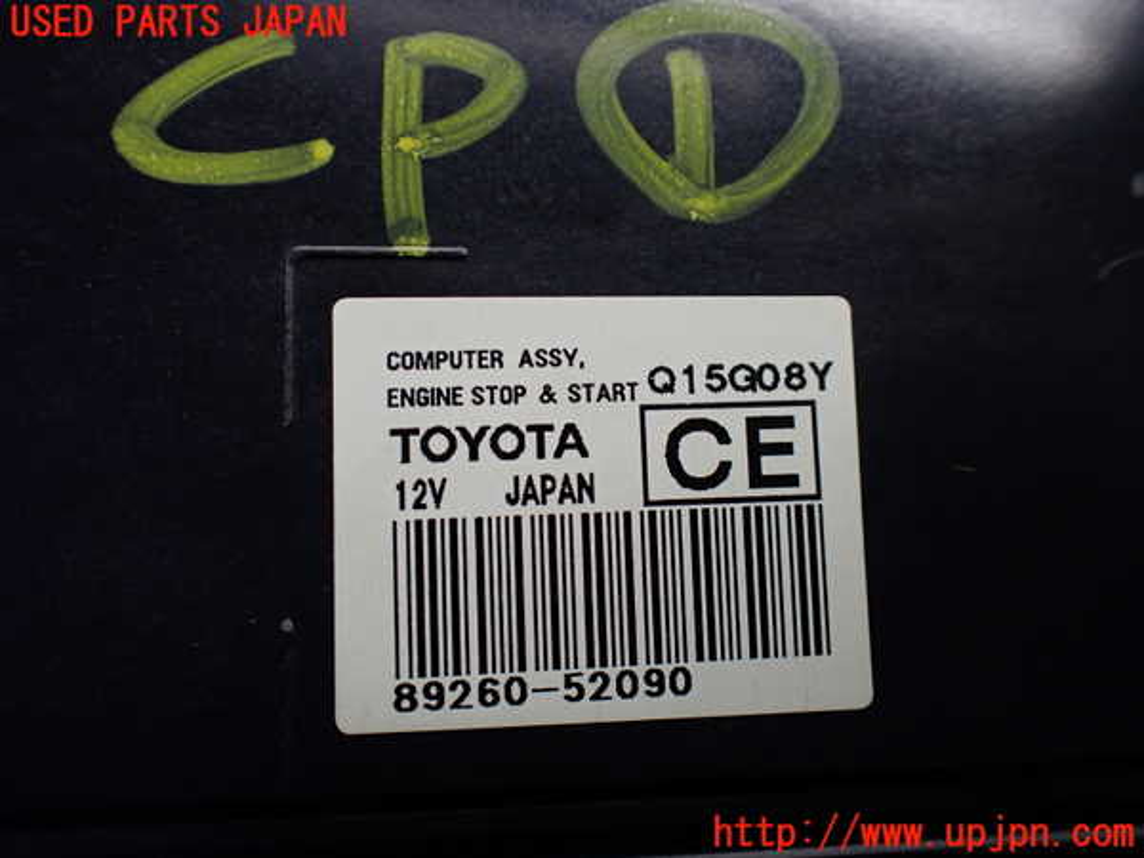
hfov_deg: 60.0
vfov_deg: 46.8
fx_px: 991
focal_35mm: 30
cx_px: 572
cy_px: 429
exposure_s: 1/125
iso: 250
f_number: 2.3
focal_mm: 5.4
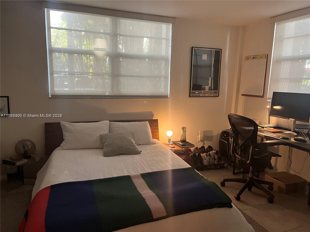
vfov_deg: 53.1
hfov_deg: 67.3
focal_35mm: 26
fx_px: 233
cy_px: 116
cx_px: 155
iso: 320
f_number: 1.6
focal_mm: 5.1
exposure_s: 1/60
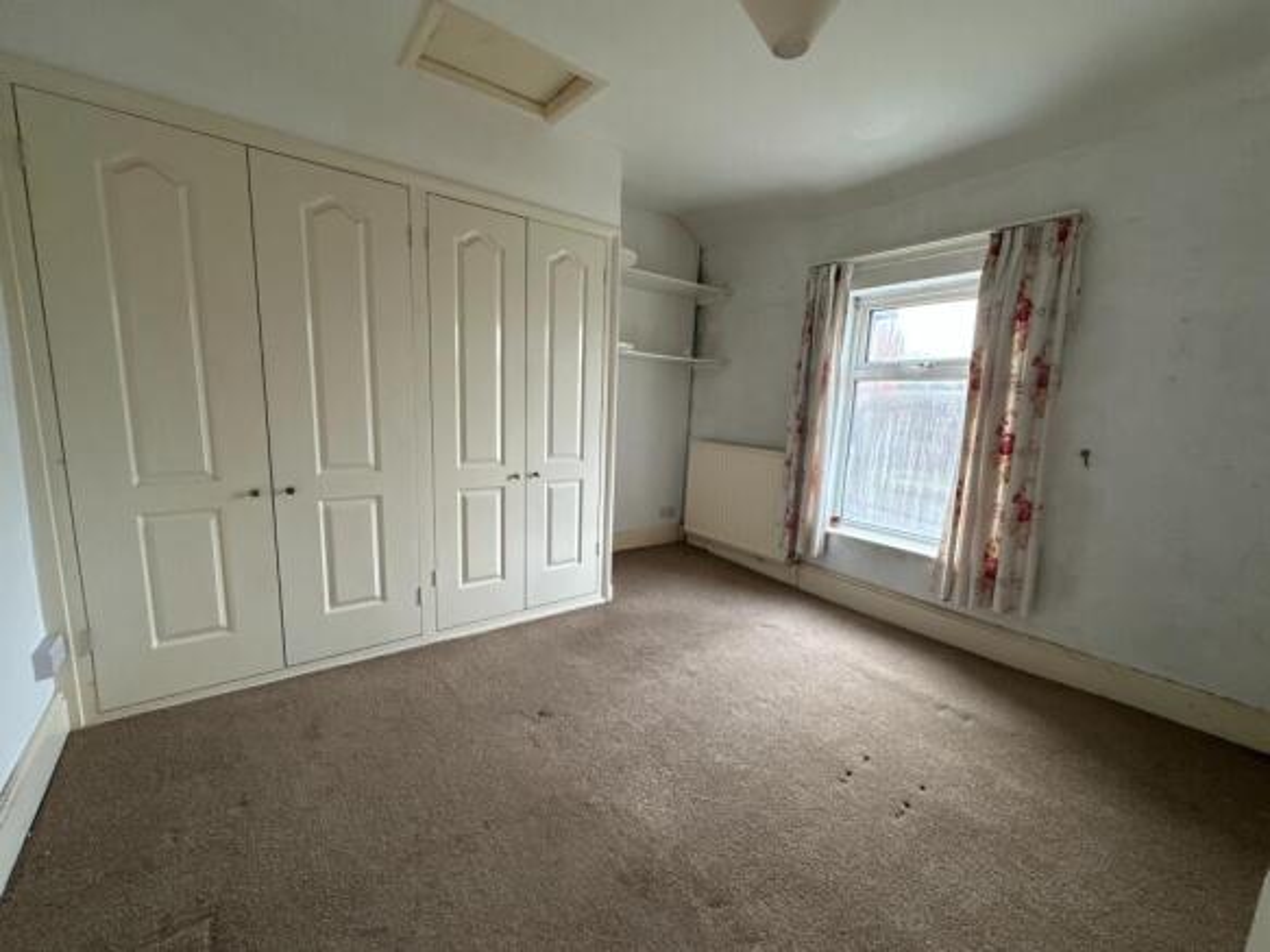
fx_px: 514
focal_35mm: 14
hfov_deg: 102.1
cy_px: 476
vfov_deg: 85.7
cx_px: 635
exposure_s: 1/100
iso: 250
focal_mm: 2.22
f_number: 2.2
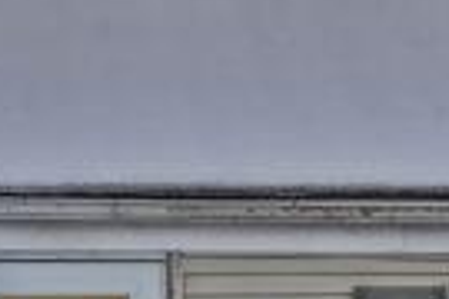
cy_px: 505
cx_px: 110
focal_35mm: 186
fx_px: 2320
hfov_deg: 11.0
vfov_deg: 7.2
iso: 400
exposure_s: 1/250
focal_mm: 35
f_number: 8
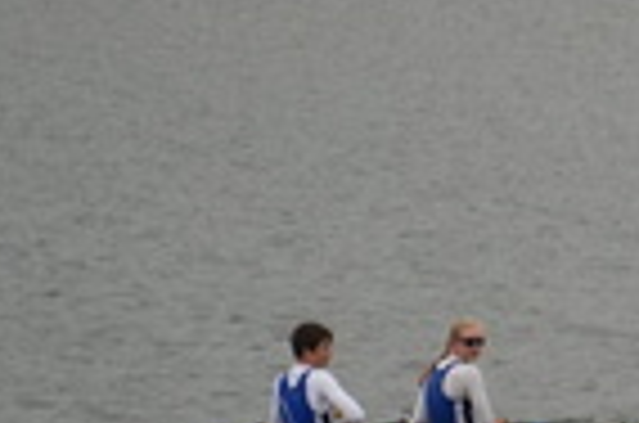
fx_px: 15695
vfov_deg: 1.5
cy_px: 412
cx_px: 1152
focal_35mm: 886
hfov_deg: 2.3
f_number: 5.6
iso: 250
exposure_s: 1/250
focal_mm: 135
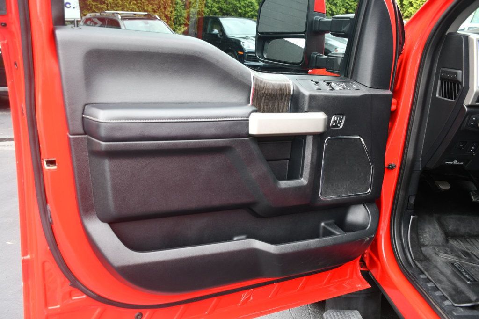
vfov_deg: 43.6
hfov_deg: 61.9
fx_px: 399
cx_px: 240
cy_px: 160
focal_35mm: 30
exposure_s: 1/250
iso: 400
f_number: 4
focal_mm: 20
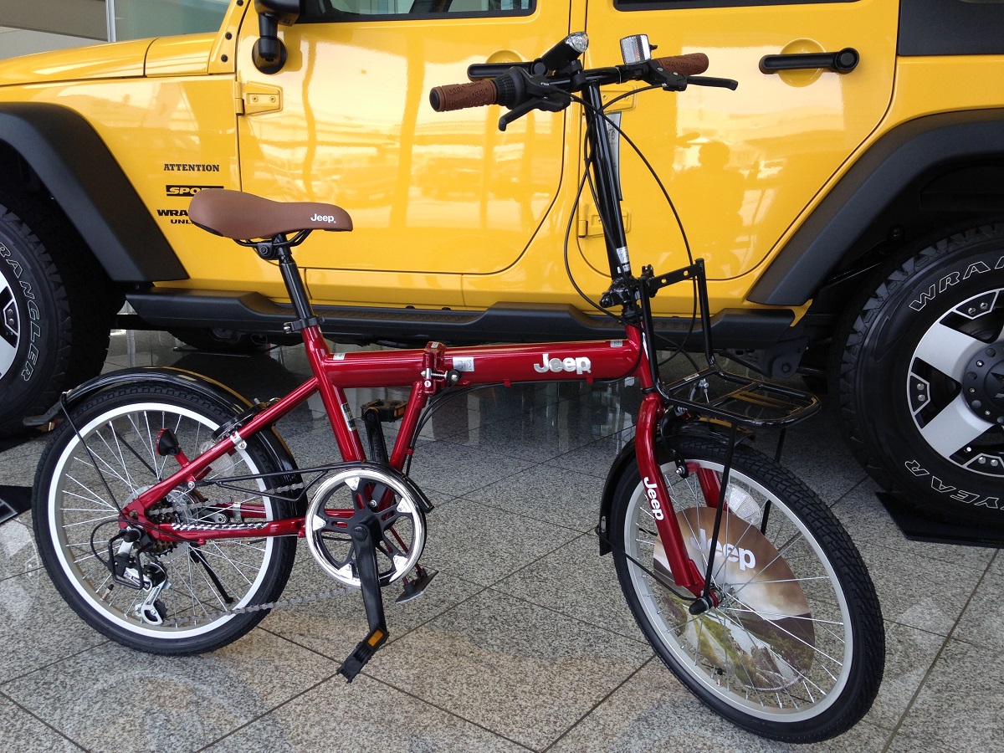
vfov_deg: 42.9
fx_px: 957
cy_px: 376
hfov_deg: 55.4
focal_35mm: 33
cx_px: 502
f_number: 2.4
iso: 50
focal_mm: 4.12
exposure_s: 1/120
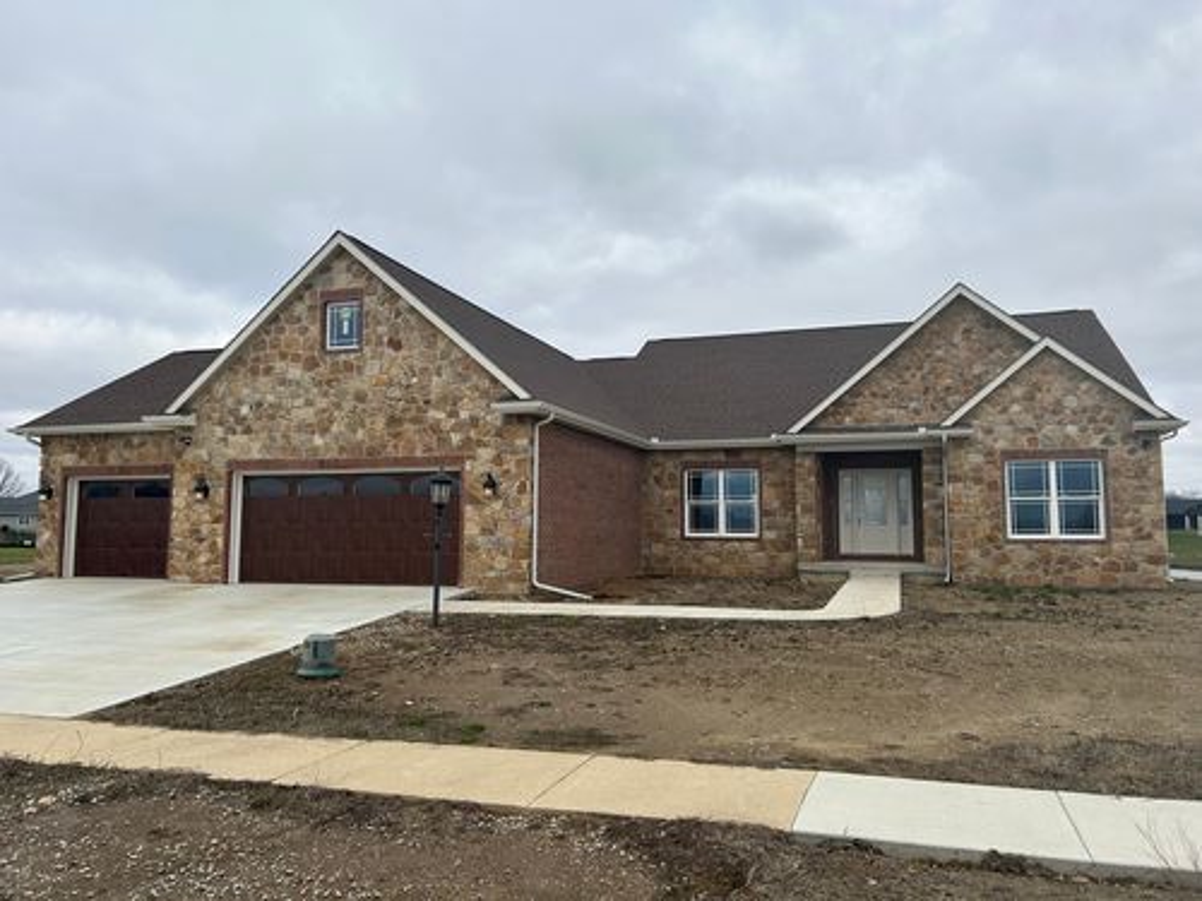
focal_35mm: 26
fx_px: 903
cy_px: 450
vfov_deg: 53.1
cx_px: 601
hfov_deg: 67.3
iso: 50
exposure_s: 1/4630
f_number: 1.5
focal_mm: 5.7
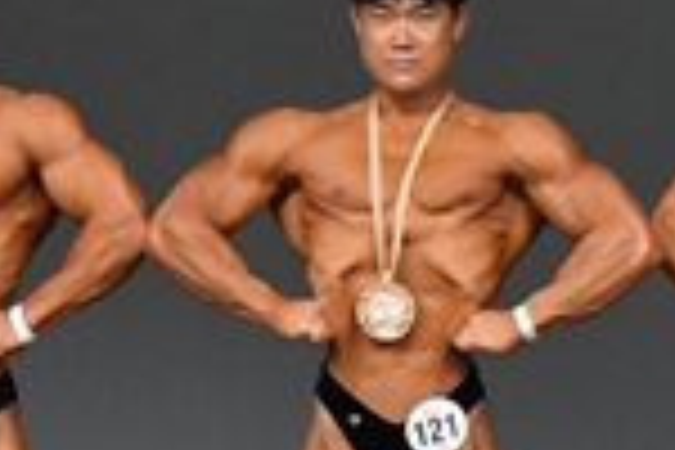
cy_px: 207
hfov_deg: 2.1
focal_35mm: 964
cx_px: 443
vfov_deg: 1.4
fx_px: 18074
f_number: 5.6
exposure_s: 1/400
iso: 5000
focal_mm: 125
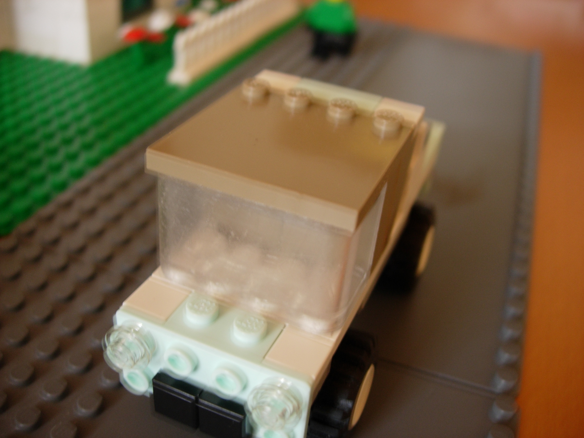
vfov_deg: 37.7
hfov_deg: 49.0
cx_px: 292
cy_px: 219
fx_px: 641
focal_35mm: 38
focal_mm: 7.8
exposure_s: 1/4
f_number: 2.8
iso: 66
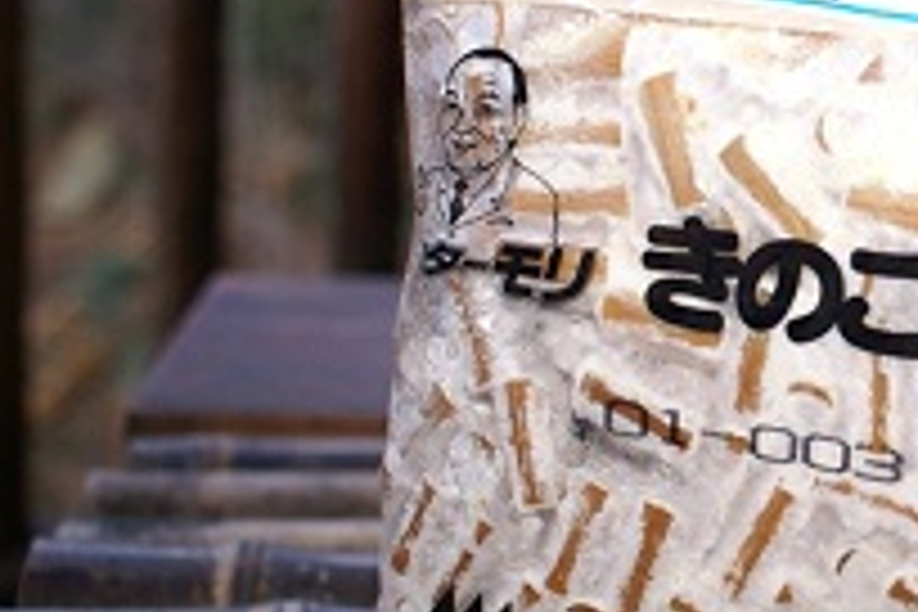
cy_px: 299
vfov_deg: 21.2
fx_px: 1632
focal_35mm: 64
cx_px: 925
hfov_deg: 29.3
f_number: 4
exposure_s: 1/80
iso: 200
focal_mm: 20
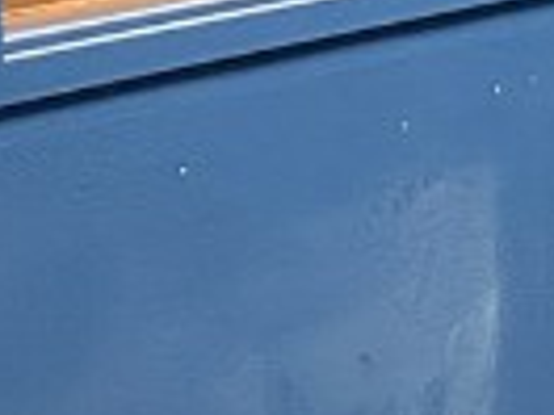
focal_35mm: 202
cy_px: 143
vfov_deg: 7.4
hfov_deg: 8.8
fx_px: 3233
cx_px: 1389
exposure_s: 1/60
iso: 500
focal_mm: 5.7
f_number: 1.5
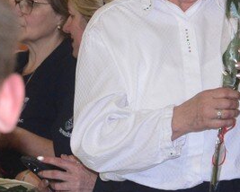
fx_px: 2204
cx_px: 265
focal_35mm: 310
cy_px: -26
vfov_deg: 5.0
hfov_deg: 6.2
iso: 6400
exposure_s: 1/60
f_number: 8
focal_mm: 105
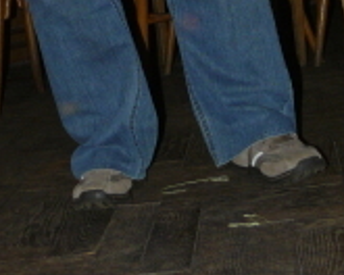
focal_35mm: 121
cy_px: -251
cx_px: 114
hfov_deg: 15.9
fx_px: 1232
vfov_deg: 11.6
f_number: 2.8
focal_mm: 6
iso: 100
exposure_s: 1/30
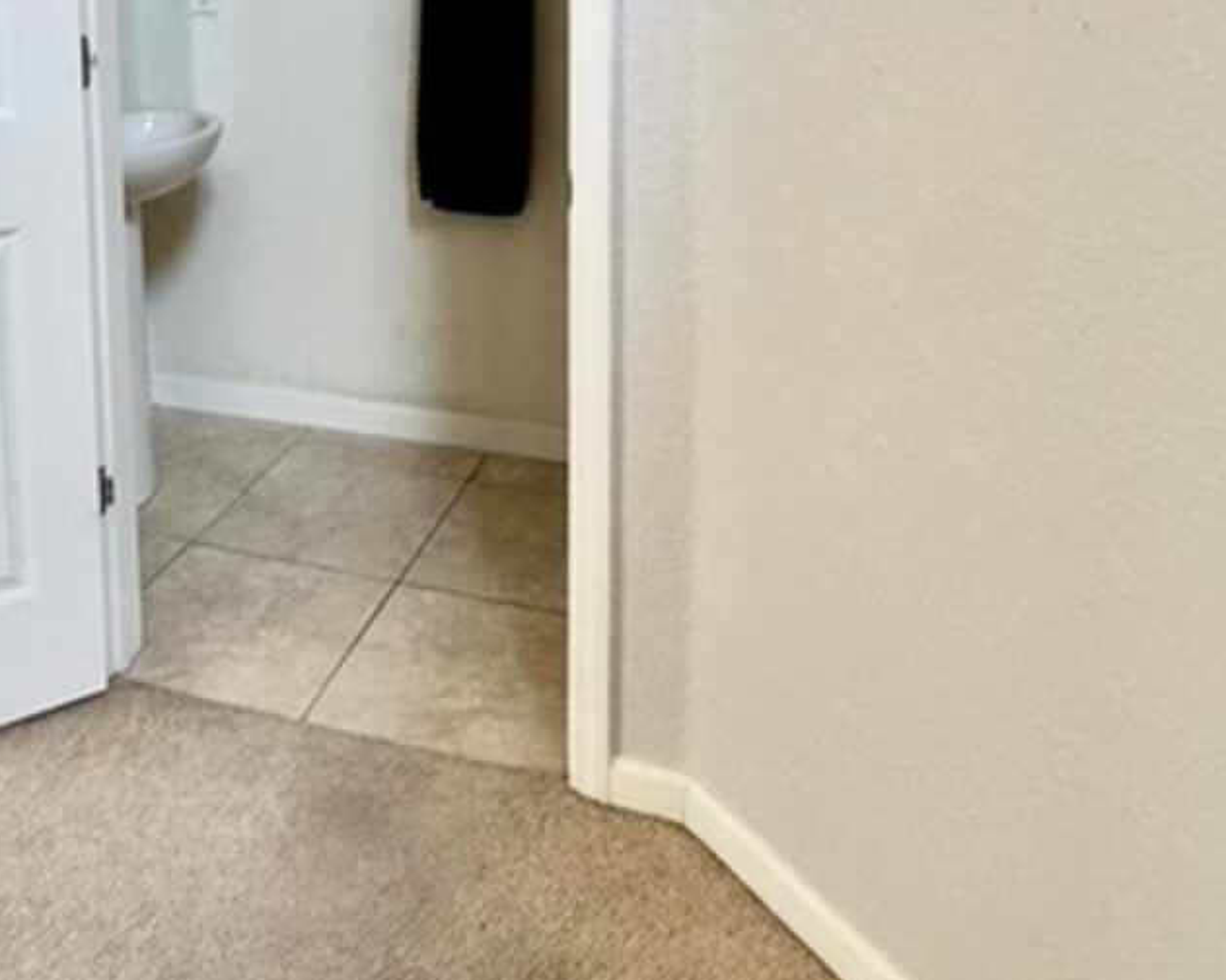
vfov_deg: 36.3
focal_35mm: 37
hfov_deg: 48.1
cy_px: 8
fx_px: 1343
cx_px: 389
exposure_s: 1/120
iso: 250
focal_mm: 2.22
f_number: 2.2
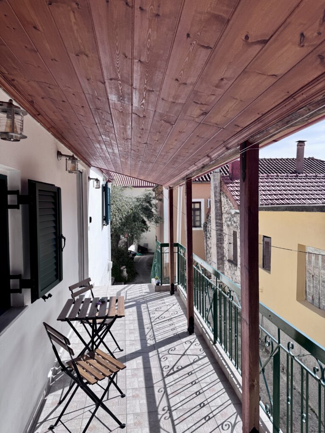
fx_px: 300
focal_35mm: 24
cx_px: 162
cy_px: 216
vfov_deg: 71.6
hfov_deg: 56.8
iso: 80
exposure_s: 1/3413
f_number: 1.78
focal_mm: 6.76
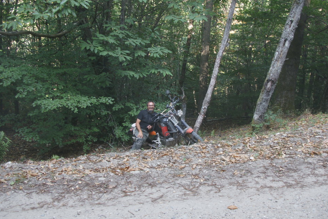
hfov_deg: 55.6
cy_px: 119
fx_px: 310
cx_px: 187
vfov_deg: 38.8
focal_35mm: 34
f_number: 4.5
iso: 200
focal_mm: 18
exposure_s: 1/40
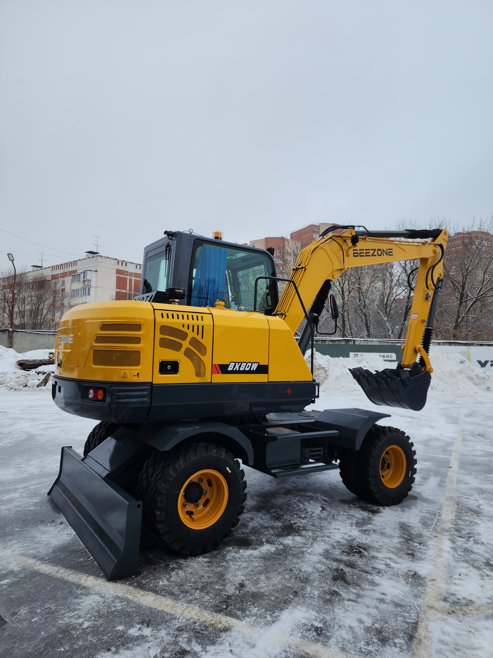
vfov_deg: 73.9
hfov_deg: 58.9
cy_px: 329
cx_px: 246
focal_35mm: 23
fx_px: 437
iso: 12
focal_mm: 6.4
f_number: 1.8
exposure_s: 1/232
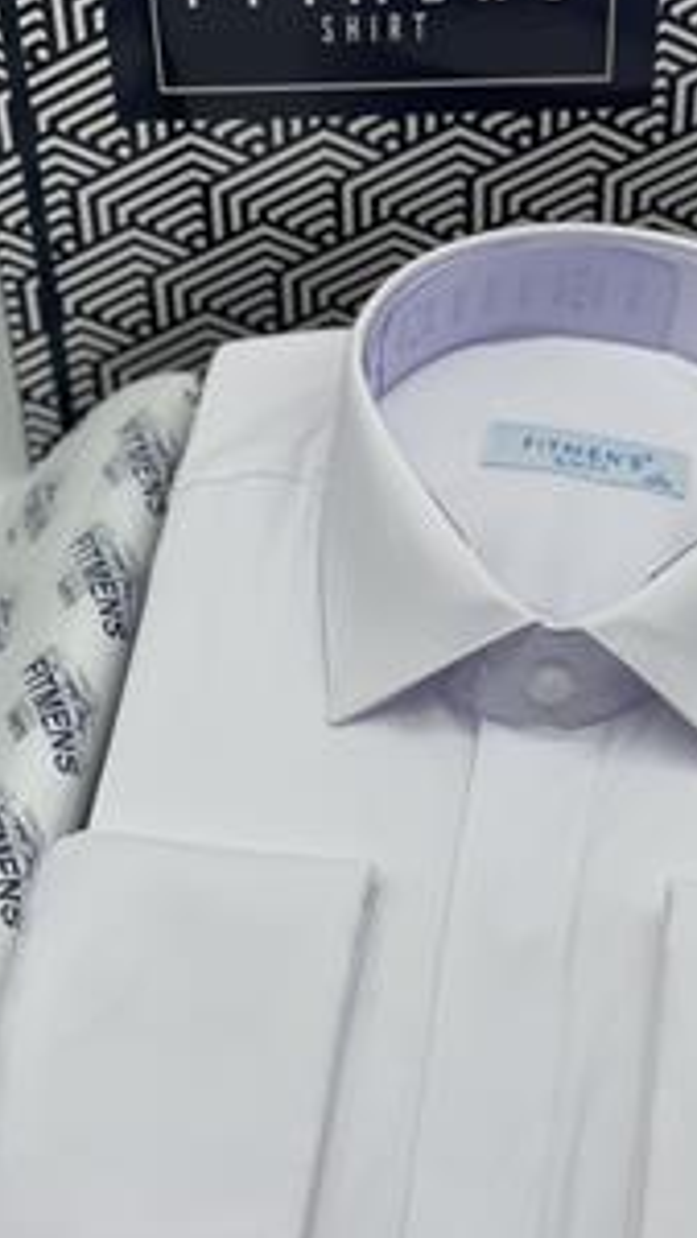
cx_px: 466
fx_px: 2560
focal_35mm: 78
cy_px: 654
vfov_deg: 27.2
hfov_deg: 15.5
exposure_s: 1/436
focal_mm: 6
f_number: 2
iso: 32
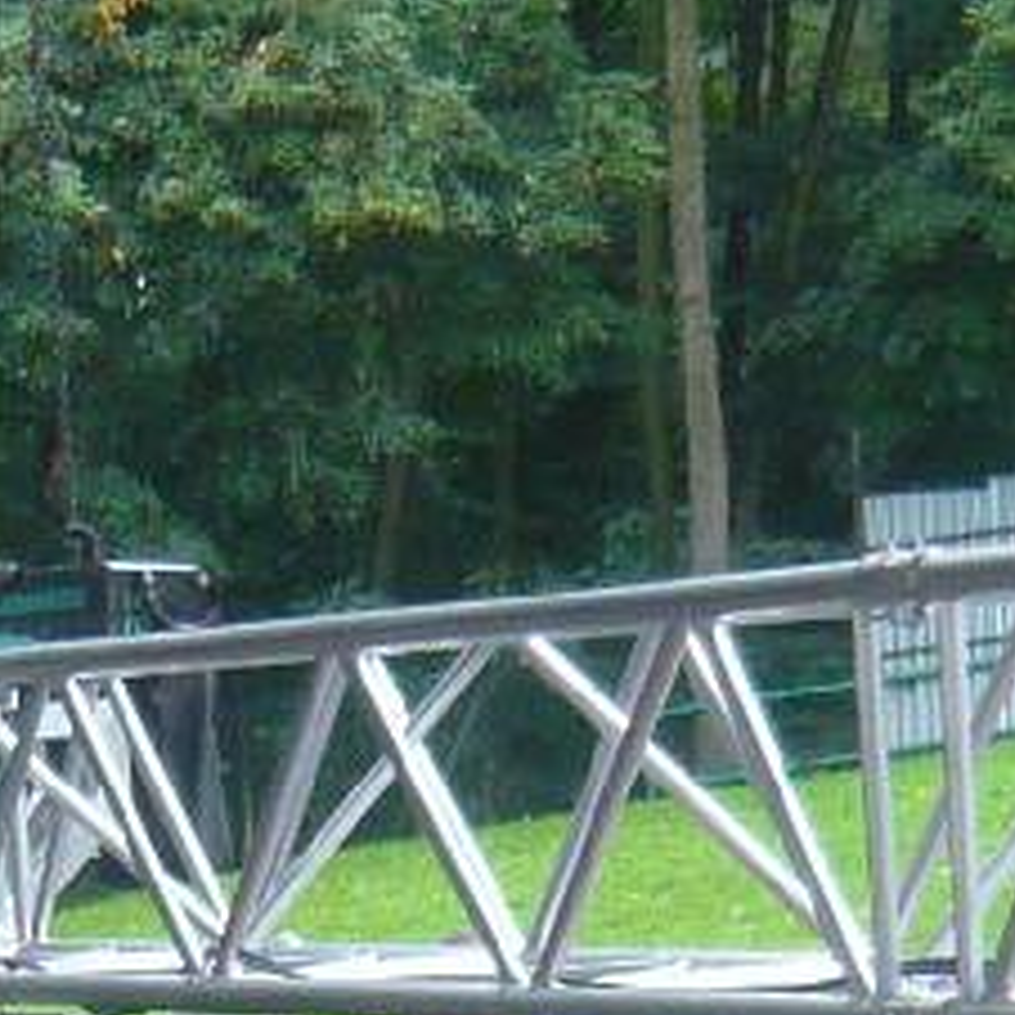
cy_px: 1536
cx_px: 404
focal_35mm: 184
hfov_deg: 9.5
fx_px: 6104
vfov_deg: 9.2
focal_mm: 4.9
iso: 160
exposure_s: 1/30
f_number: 2.9
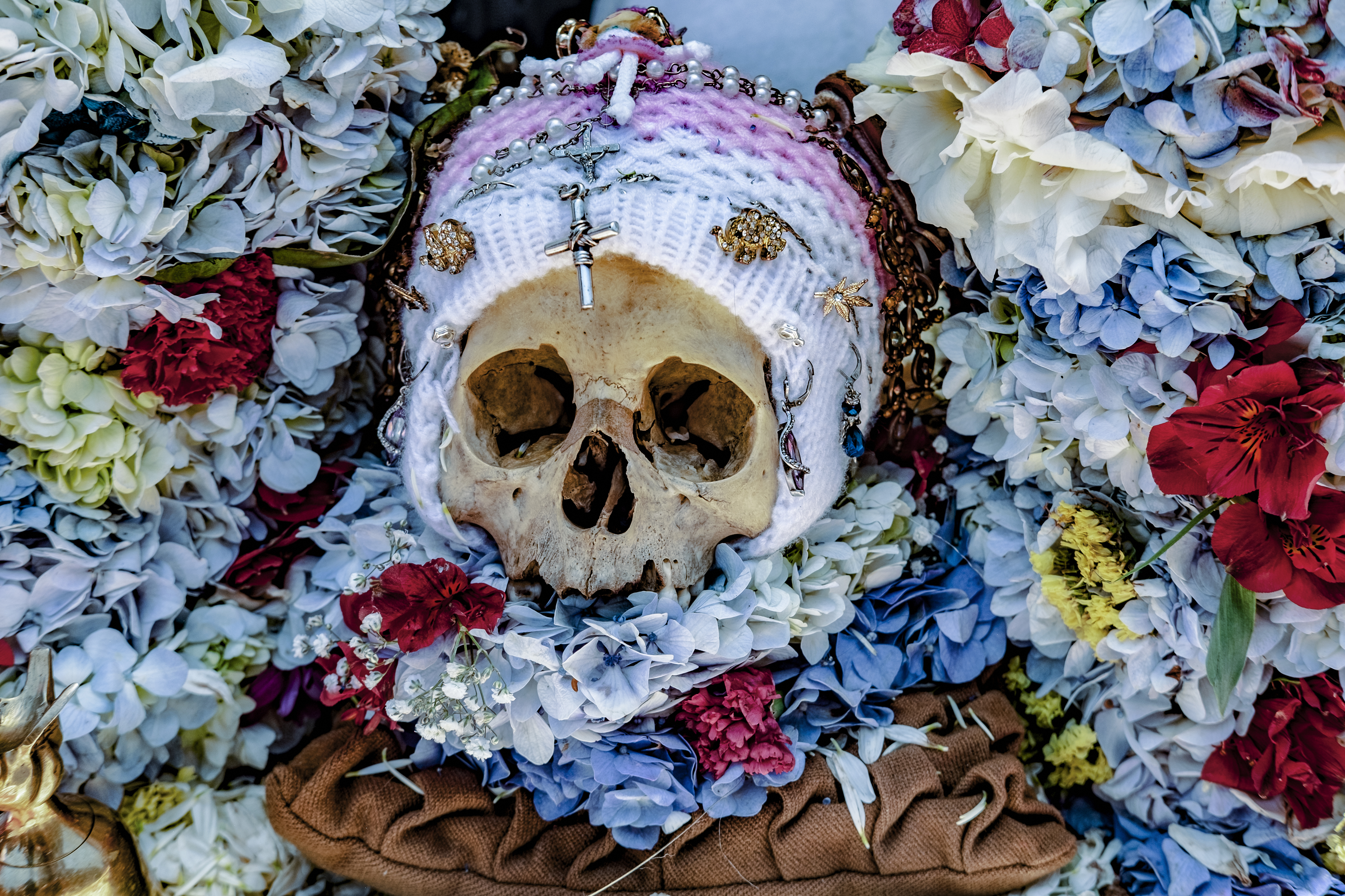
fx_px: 1980
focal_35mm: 53
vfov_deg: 25.5
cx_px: 672
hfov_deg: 37.5
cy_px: 448
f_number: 4.5
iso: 200
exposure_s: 1/500
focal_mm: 35
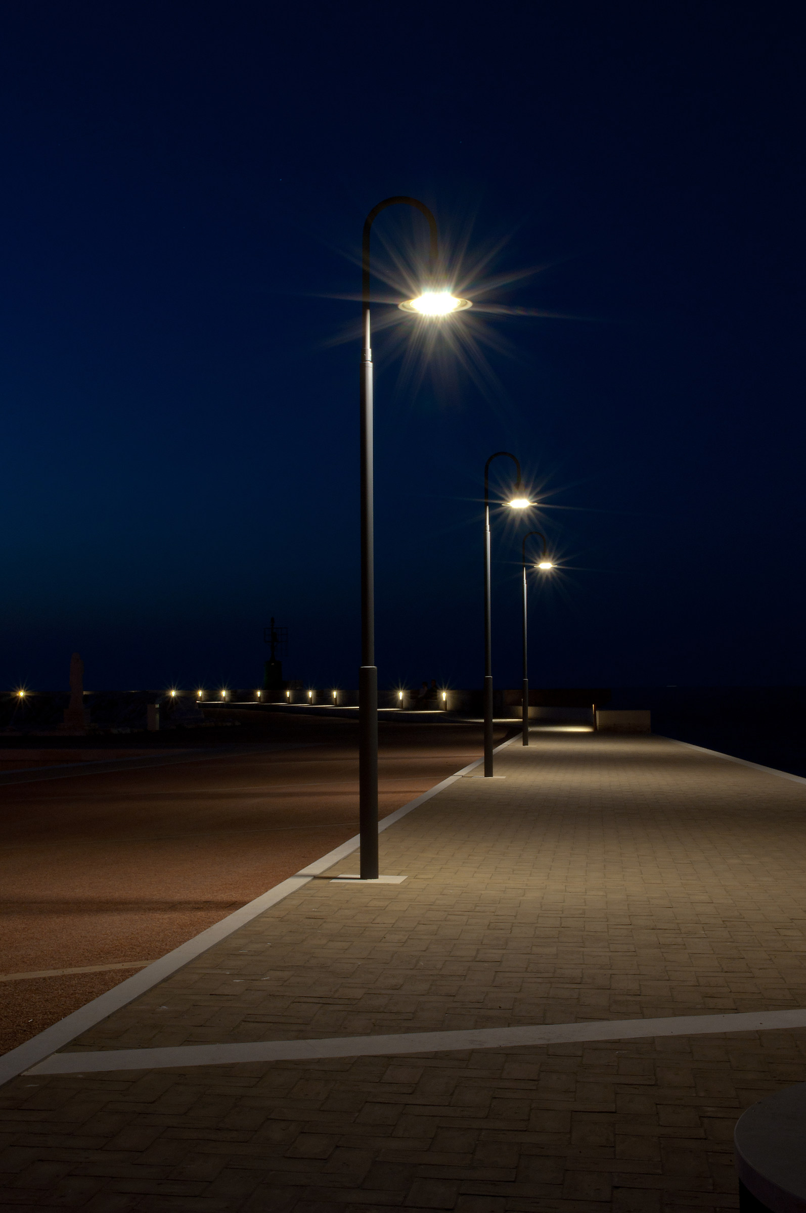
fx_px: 1616
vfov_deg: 41.2
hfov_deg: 28.0
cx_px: 403
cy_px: 606
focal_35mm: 48
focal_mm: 32
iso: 200
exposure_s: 20
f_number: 22
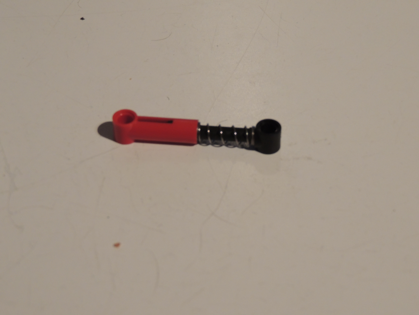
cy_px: 158
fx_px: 1089
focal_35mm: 90
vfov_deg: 16.4
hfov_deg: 21.8
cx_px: 210
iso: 560
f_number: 4.1
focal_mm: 16
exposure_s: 1/25
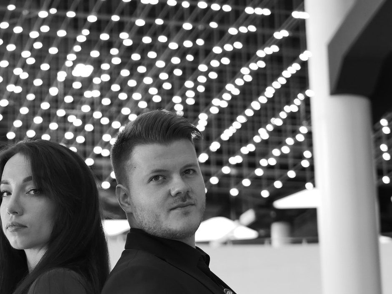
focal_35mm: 102
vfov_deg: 14.3
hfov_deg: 19.2
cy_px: 285
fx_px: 1155
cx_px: 114
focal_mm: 25
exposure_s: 1/200
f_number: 1.7
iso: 200
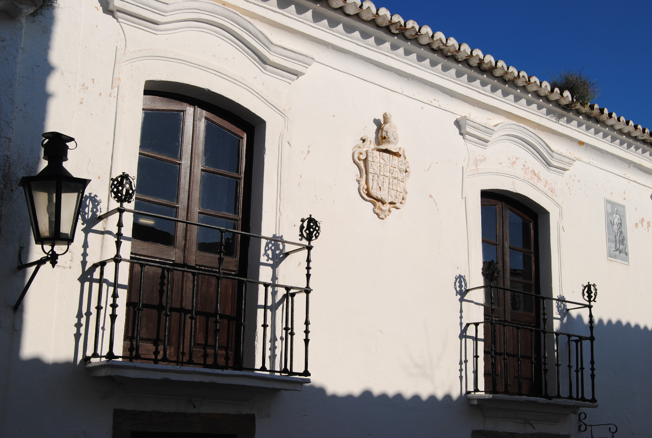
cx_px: 326
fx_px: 871
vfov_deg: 28.2
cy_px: 219
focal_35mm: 48
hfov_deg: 41.0
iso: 100
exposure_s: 1/400
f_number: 9
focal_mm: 32
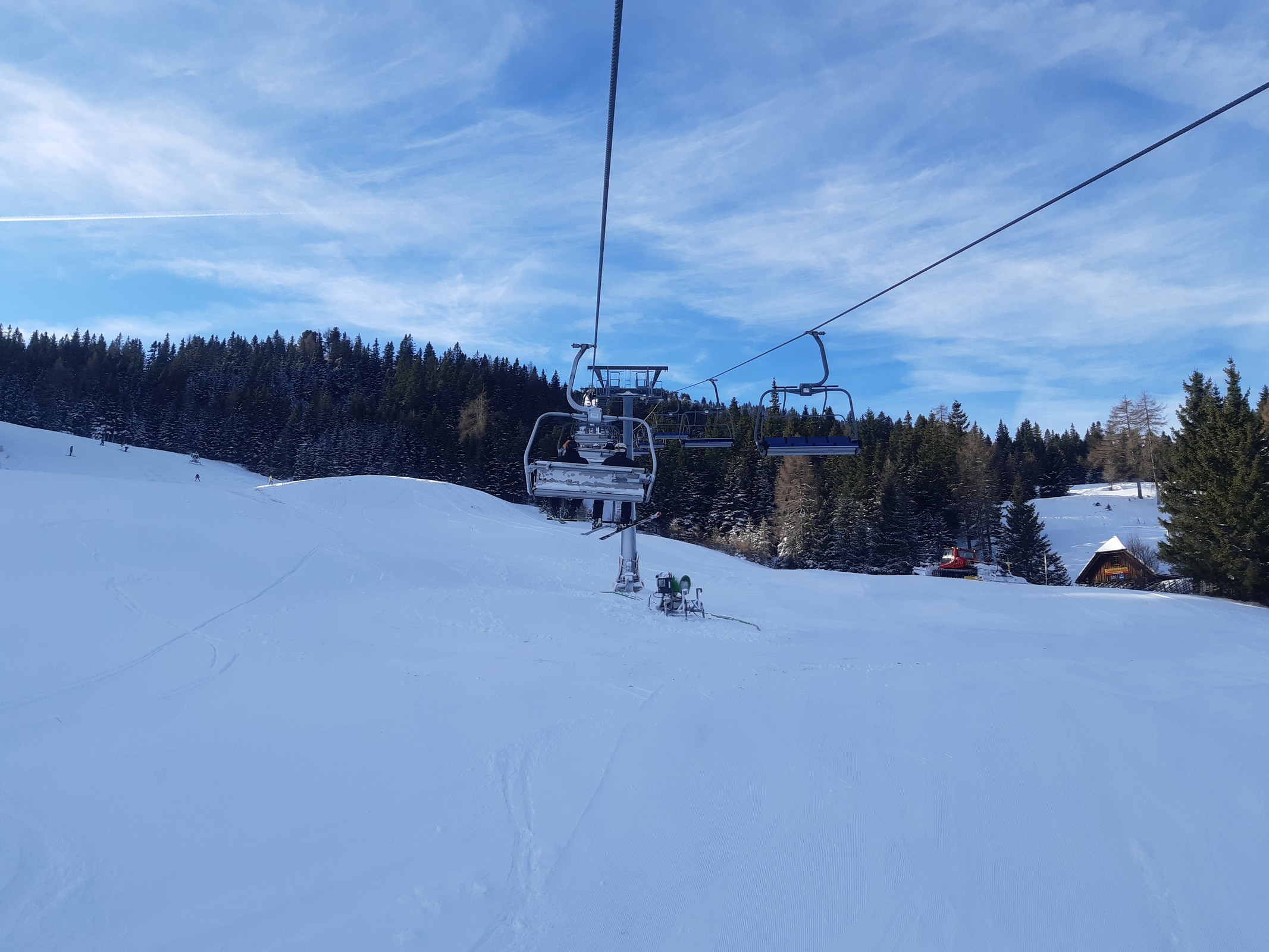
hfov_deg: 67.3
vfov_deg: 53.1
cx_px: 634
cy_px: 476
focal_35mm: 26
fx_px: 953
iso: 40
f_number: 1.7
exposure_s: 1/1475
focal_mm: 3.92
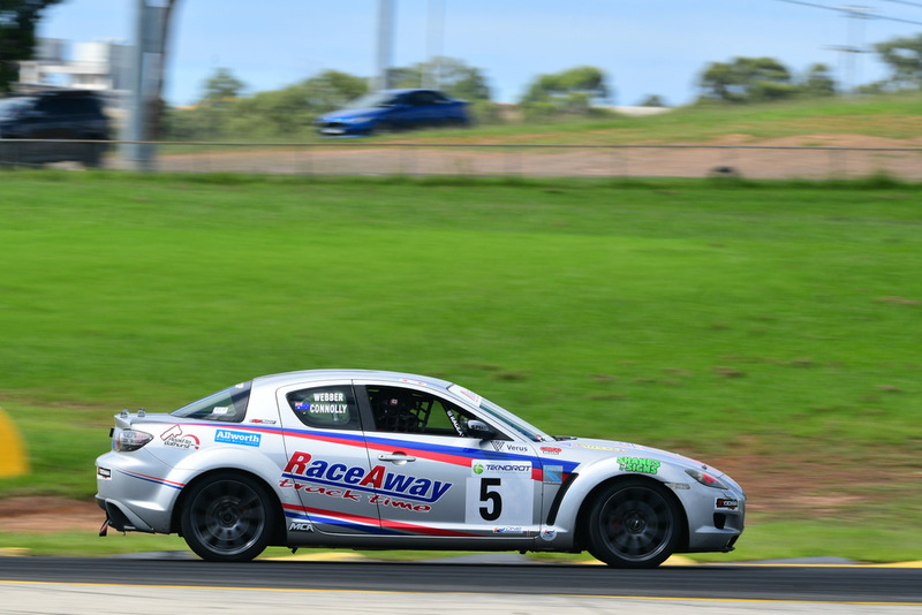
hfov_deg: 6.9
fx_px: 7686
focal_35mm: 300
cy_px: 308
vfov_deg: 4.6
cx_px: 461
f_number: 10
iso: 100
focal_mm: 200
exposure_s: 1/125
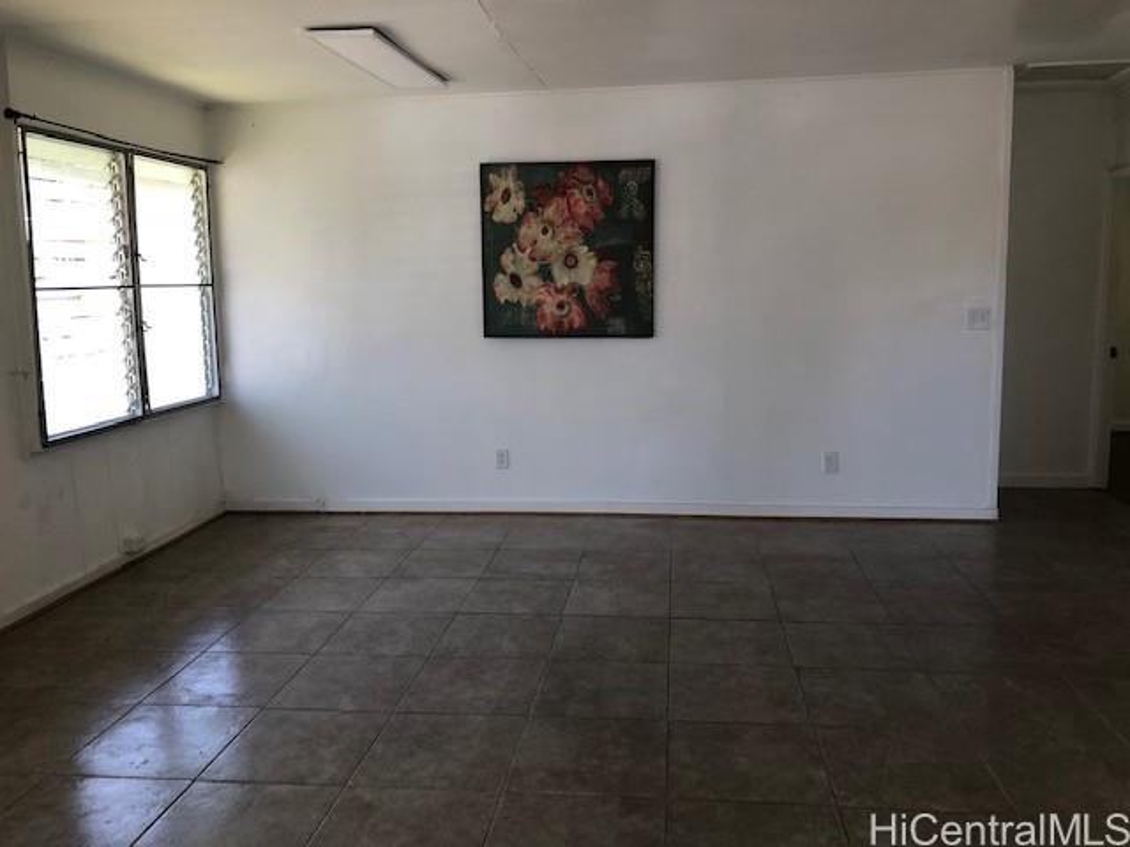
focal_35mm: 28
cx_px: 565
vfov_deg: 49.7
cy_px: 424
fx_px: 914
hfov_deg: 63.4
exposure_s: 1/40
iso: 25
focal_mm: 3.99
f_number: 1.8
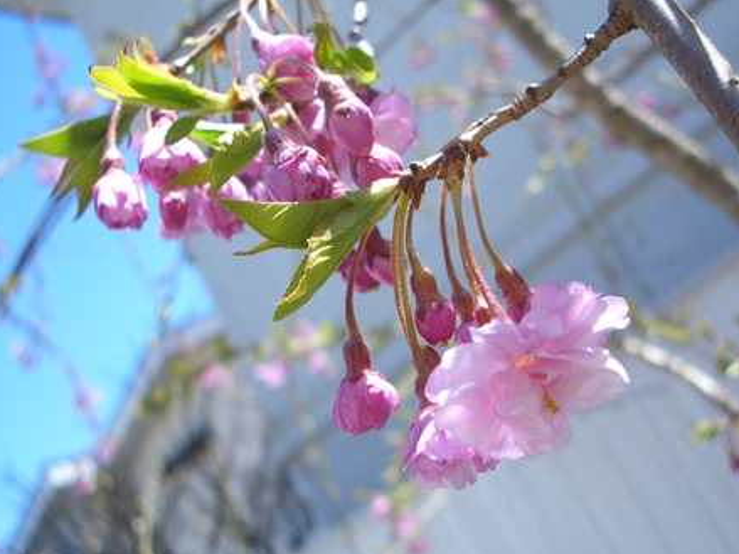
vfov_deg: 29.1
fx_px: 1067
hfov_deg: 38.2
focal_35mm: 50
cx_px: 367
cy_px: 280
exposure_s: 1/400
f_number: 3.1
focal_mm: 8.2
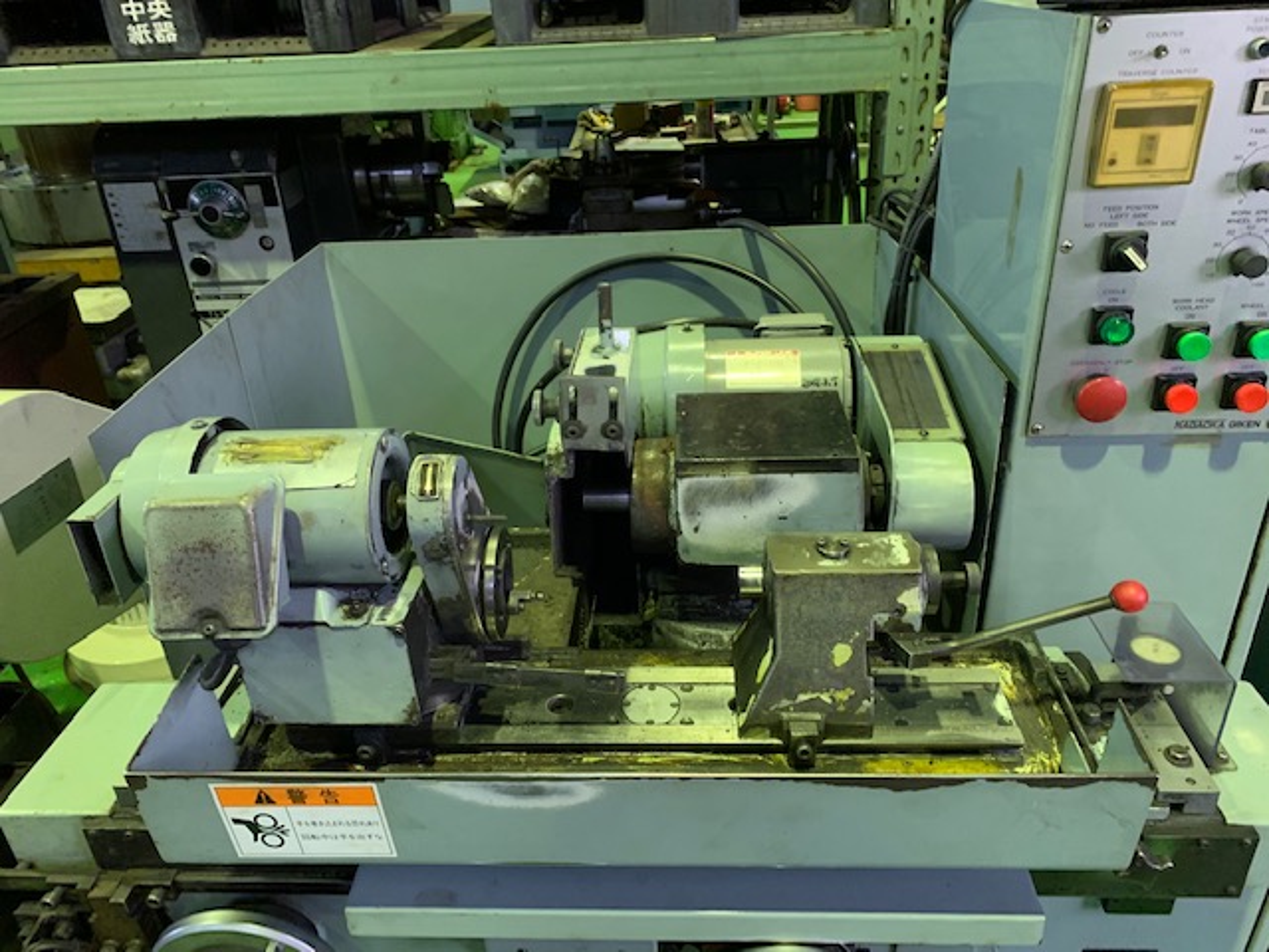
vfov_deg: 53.1
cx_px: 634
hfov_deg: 67.3
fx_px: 953
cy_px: 476
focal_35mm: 26
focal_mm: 4.25
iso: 320
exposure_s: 1/30
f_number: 1.8
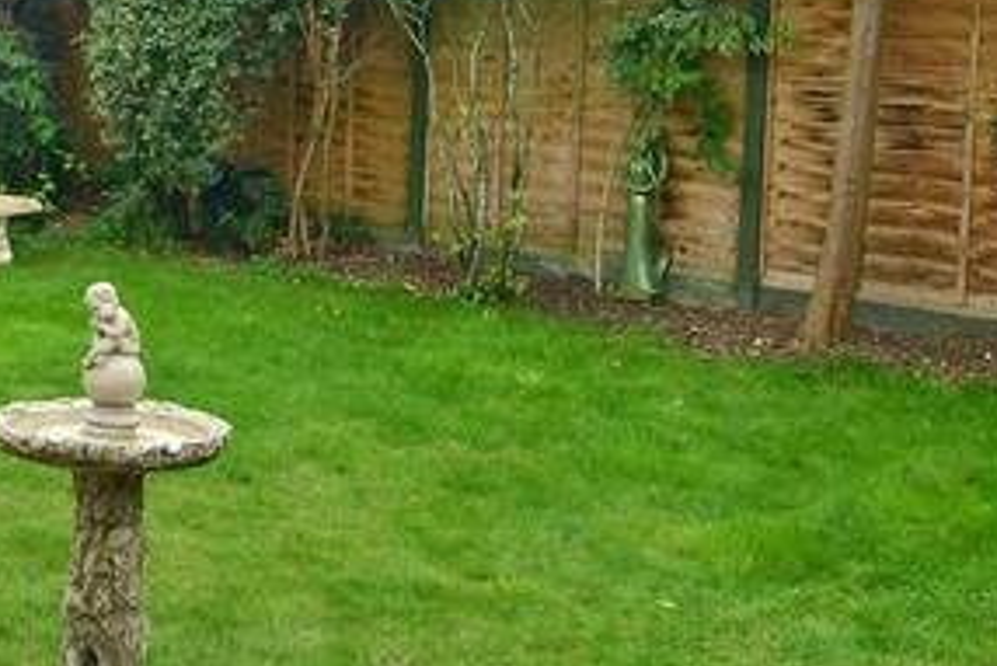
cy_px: 78
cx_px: -98
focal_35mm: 68
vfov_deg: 19.7
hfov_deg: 27.2
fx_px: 1884
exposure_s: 1/200
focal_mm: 13
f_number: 8
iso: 160
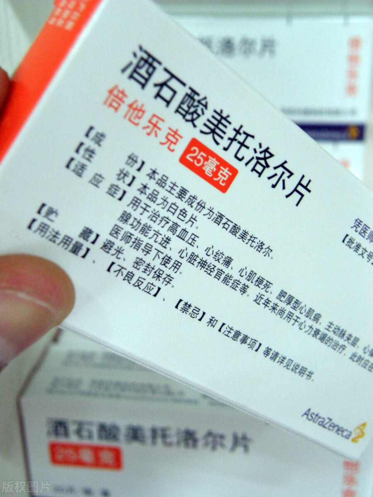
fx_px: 790
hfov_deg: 26.6
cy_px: 248
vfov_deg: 34.9
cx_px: 186
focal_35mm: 55
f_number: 3.5
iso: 400
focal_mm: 9.77
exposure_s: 1/10
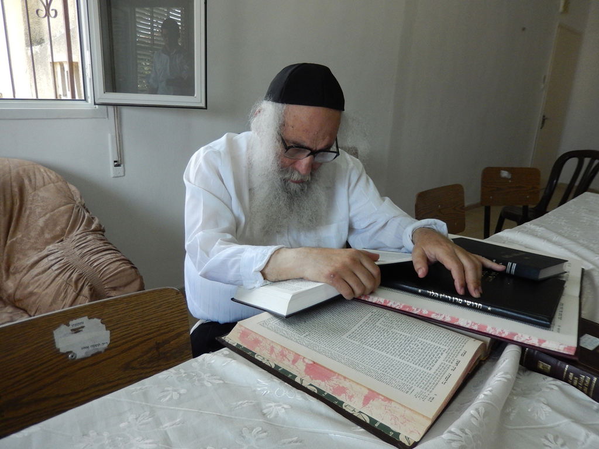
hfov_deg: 69.4
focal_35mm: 25
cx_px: 300
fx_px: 433
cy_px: 224
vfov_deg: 54.9
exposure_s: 1/250
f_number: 3.4
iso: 400
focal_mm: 4.5
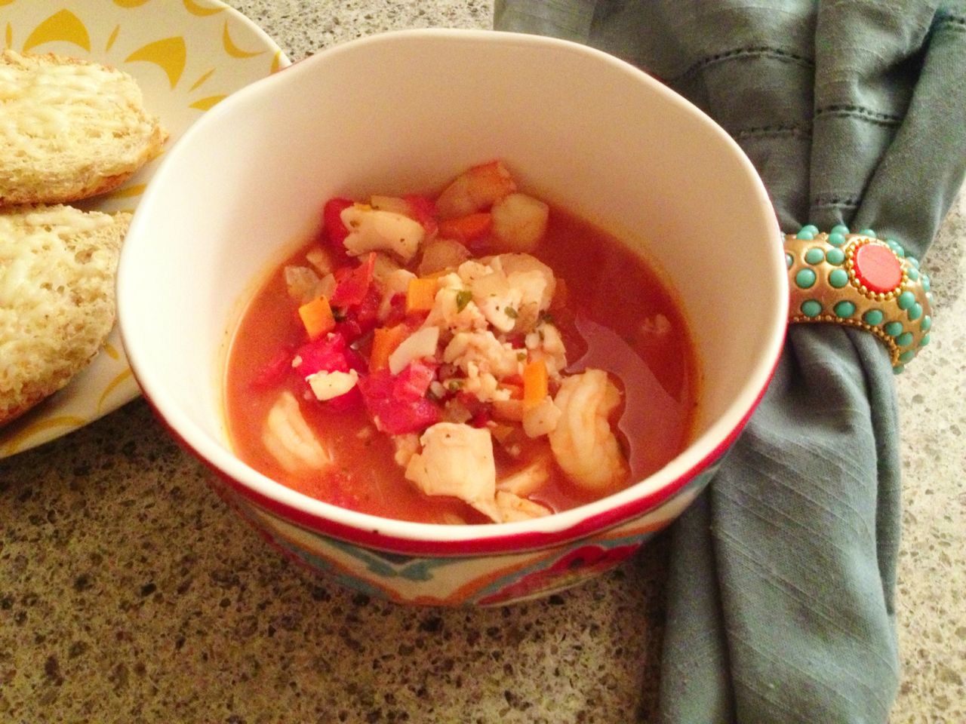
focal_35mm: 35
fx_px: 977
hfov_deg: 52.6
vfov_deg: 40.7
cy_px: 362
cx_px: 483
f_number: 2.4
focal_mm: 4.28
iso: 500
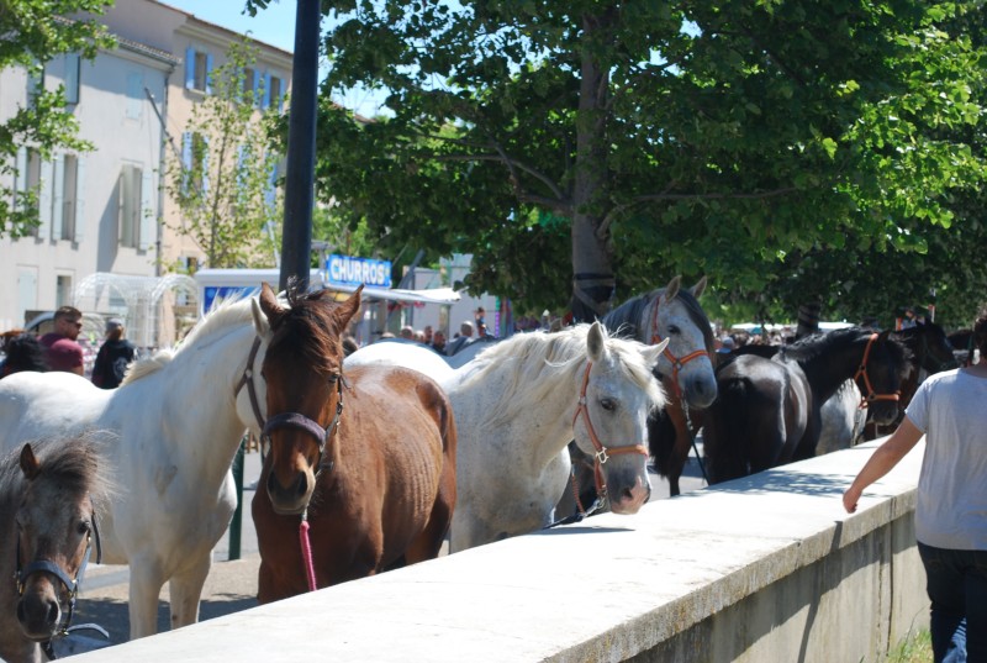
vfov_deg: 16.6
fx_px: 2266
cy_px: 332
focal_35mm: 82
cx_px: 494
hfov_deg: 24.6
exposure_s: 1/200
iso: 100
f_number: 7.1
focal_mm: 55
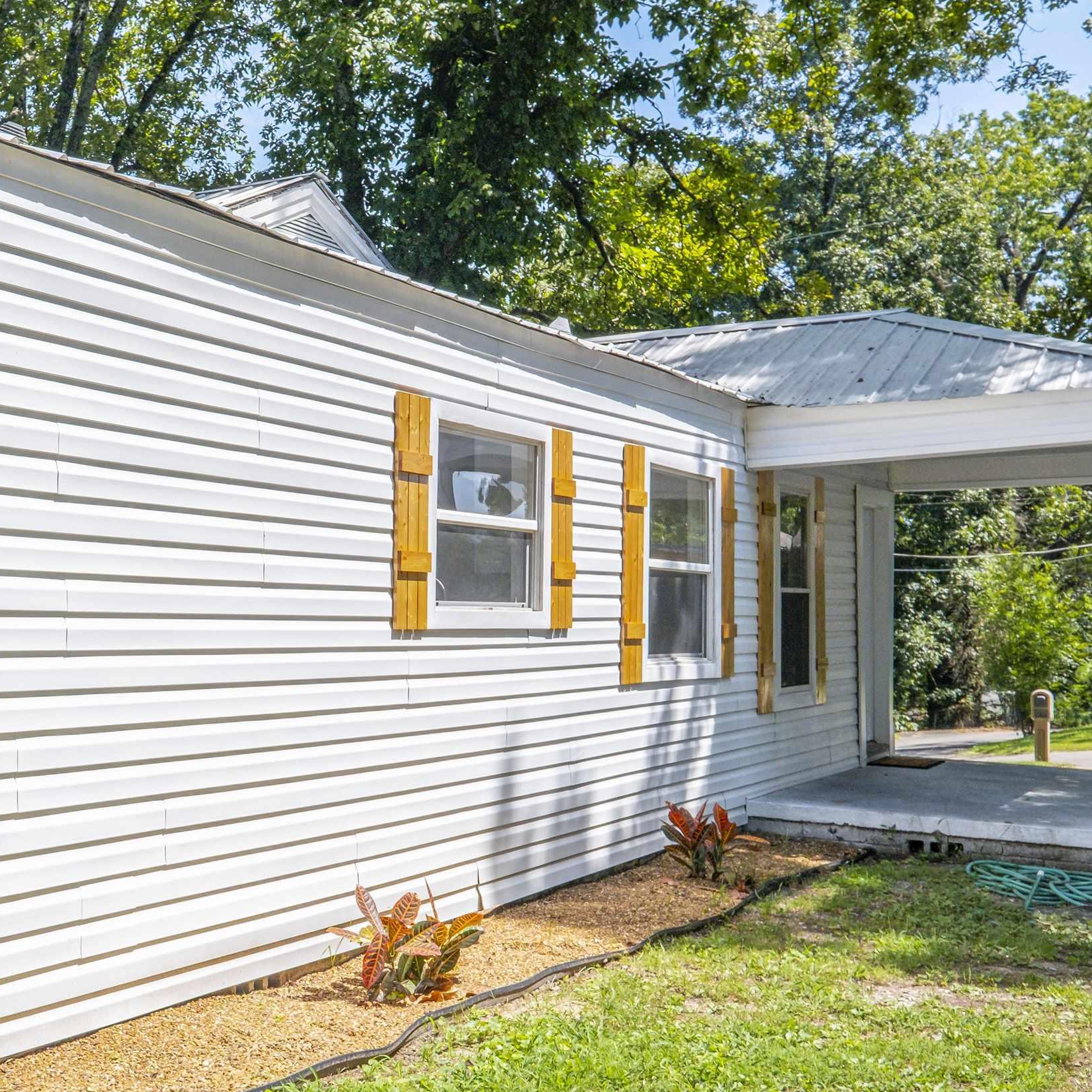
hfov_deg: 37.2
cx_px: 163
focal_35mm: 43
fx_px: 1535
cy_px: 629
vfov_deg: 39.1
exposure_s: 1/1000
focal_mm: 18.2
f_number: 8
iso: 800
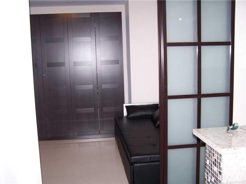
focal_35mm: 38
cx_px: 123
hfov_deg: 49.0
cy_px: 92
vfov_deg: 37.7
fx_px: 270
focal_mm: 6.3
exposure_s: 1/60
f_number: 2.8
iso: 140
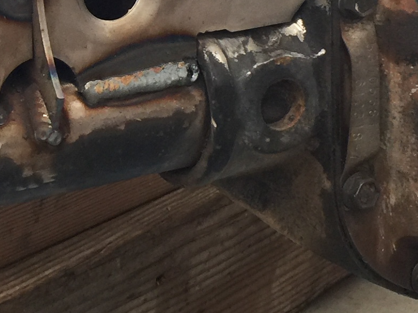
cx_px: -65
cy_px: -19
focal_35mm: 121
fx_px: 1462
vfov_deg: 12.1
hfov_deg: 15.7
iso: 32
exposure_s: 1/30
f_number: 2.2
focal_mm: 4.15
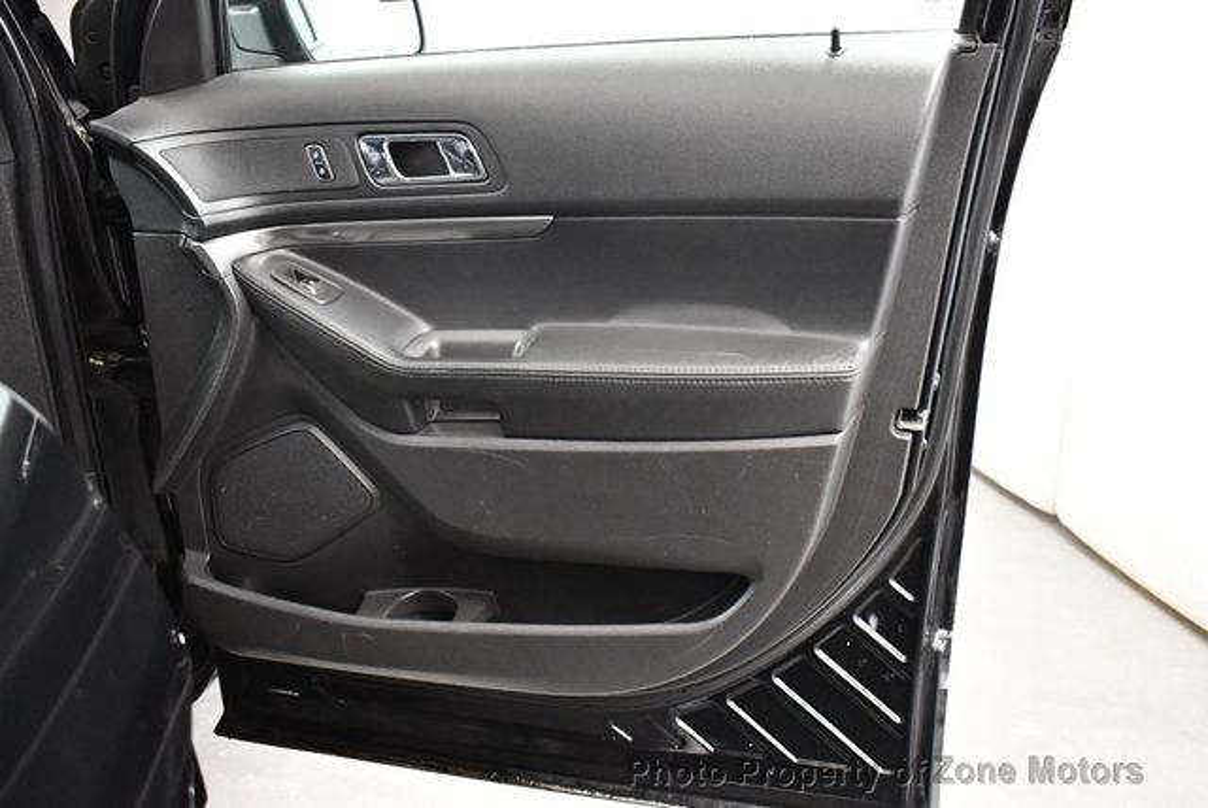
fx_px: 1209
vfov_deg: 36.9
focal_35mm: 36
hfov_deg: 53.1
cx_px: 604
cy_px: 404
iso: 5000
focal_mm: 18
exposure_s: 1/60
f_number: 3.5
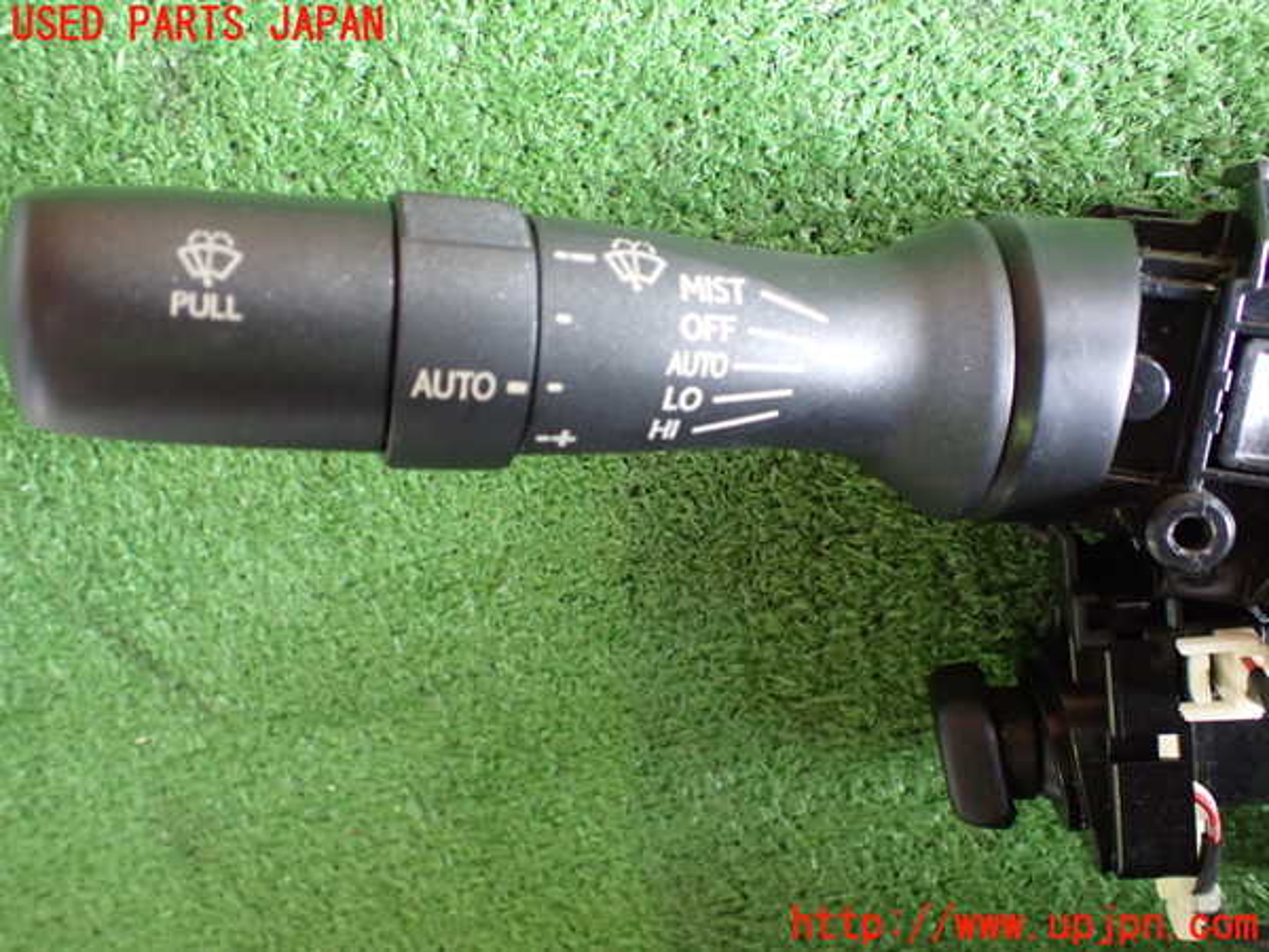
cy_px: 476
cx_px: 634
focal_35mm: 30
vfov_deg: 46.8
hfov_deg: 60.0
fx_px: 1100
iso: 800
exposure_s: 1/40
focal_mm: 5.4
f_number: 2.3
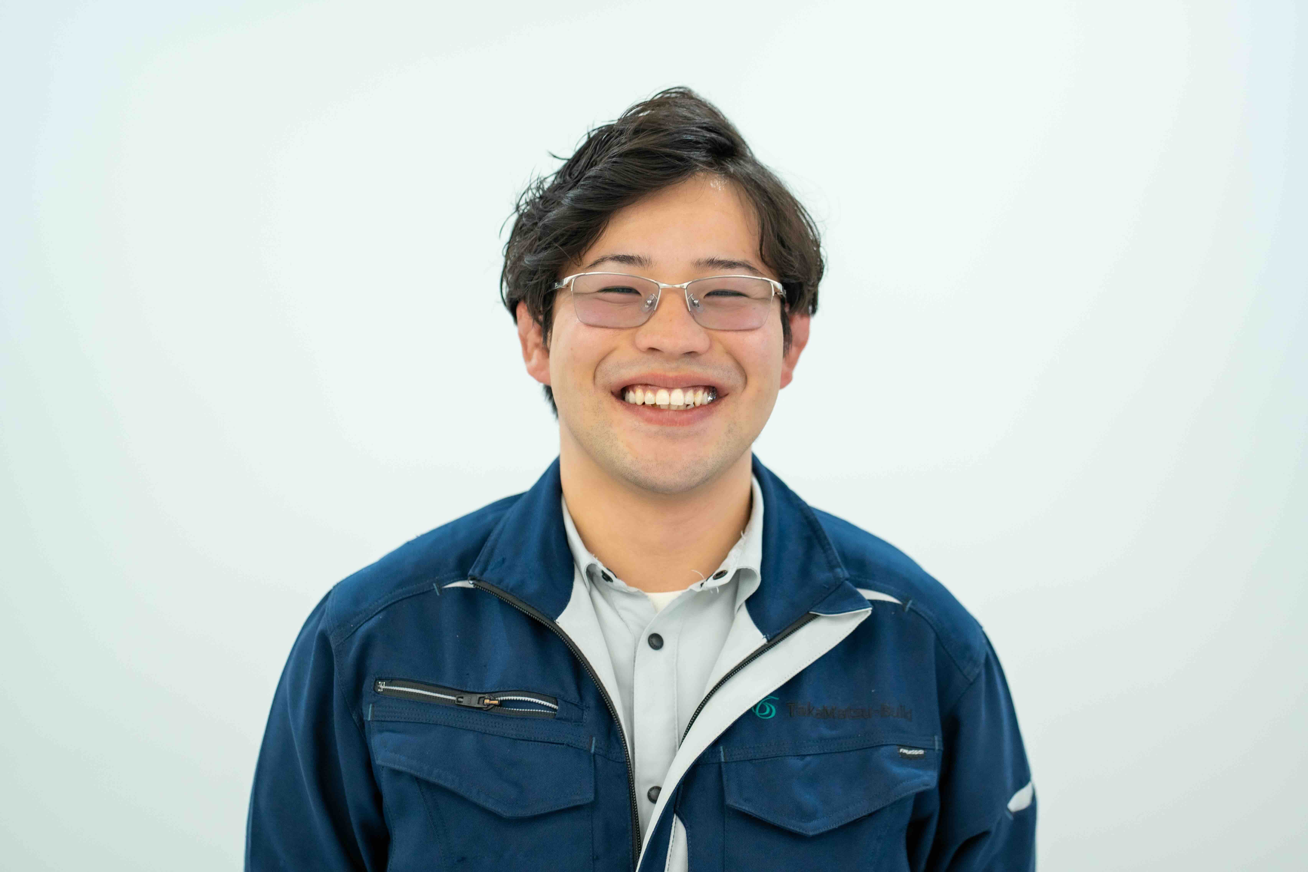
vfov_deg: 16.1
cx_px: 654
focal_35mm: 85
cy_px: 436
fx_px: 3088
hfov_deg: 23.9
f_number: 2.5
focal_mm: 85
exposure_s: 1/200
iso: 640
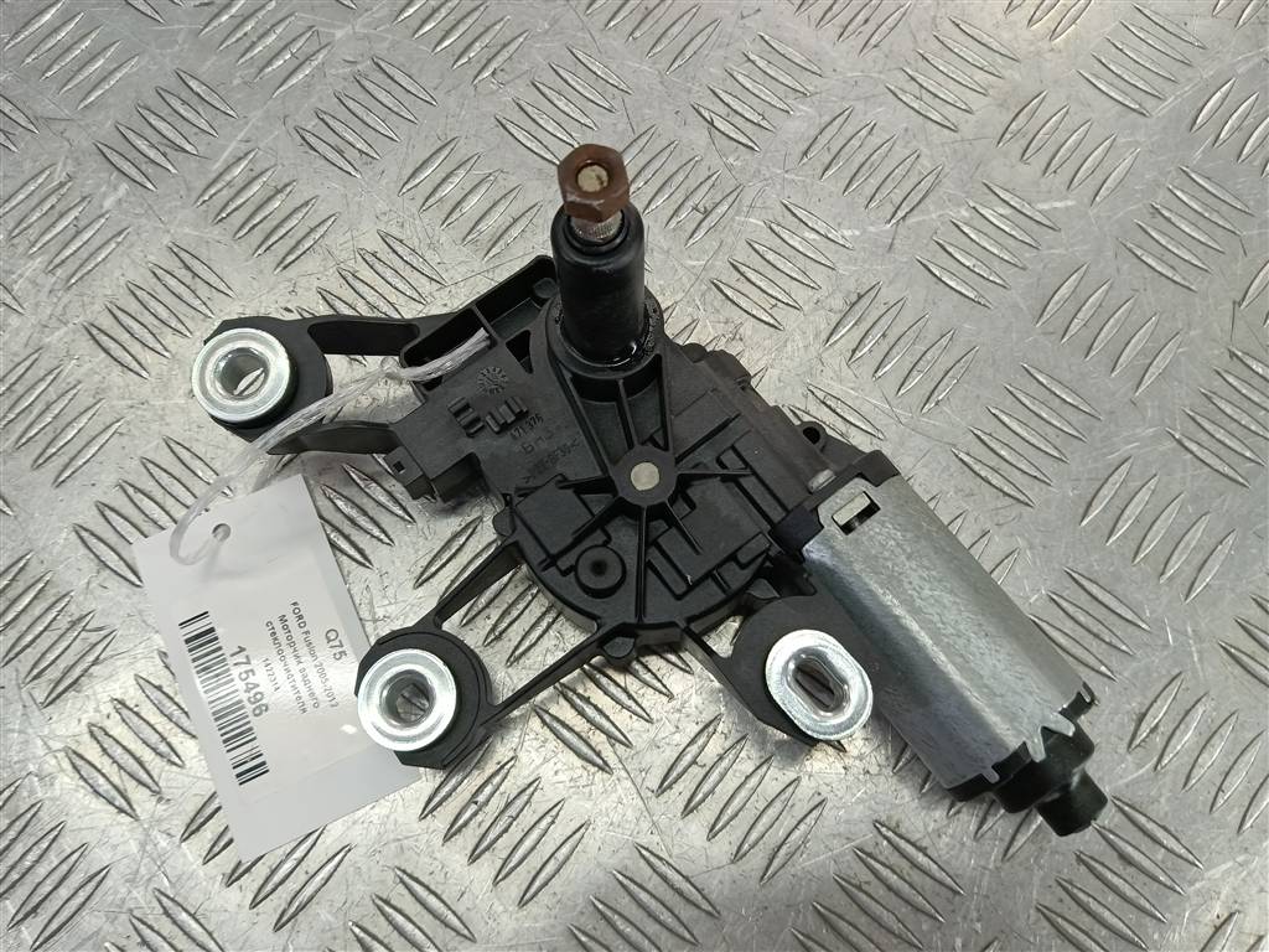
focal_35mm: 27
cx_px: 634
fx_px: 990
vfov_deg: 51.4
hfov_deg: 65.3
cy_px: 476
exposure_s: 1/50
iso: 78
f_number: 1.6
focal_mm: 4.11
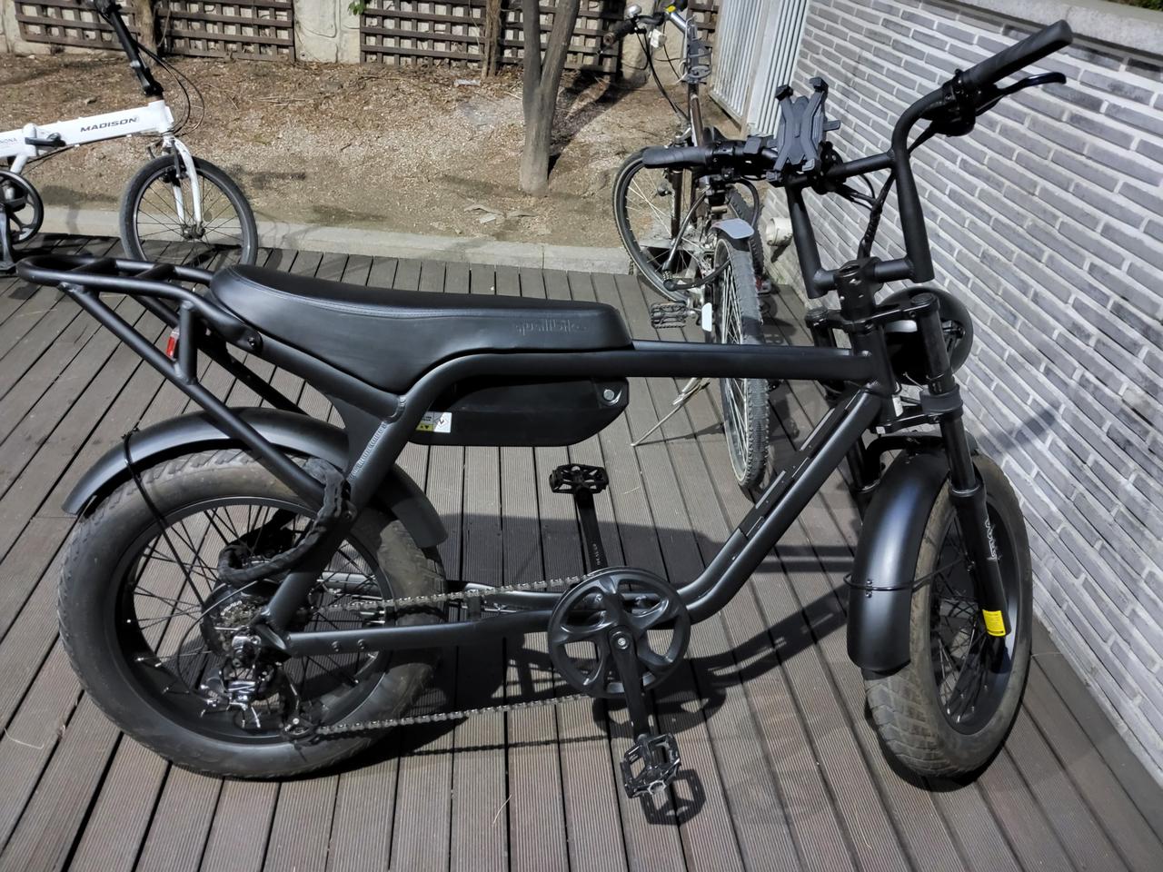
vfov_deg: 53.1
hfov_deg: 67.3
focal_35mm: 26
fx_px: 874
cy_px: 436
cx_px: 582
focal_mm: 3.98
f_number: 1.8
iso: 640
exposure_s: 1/24
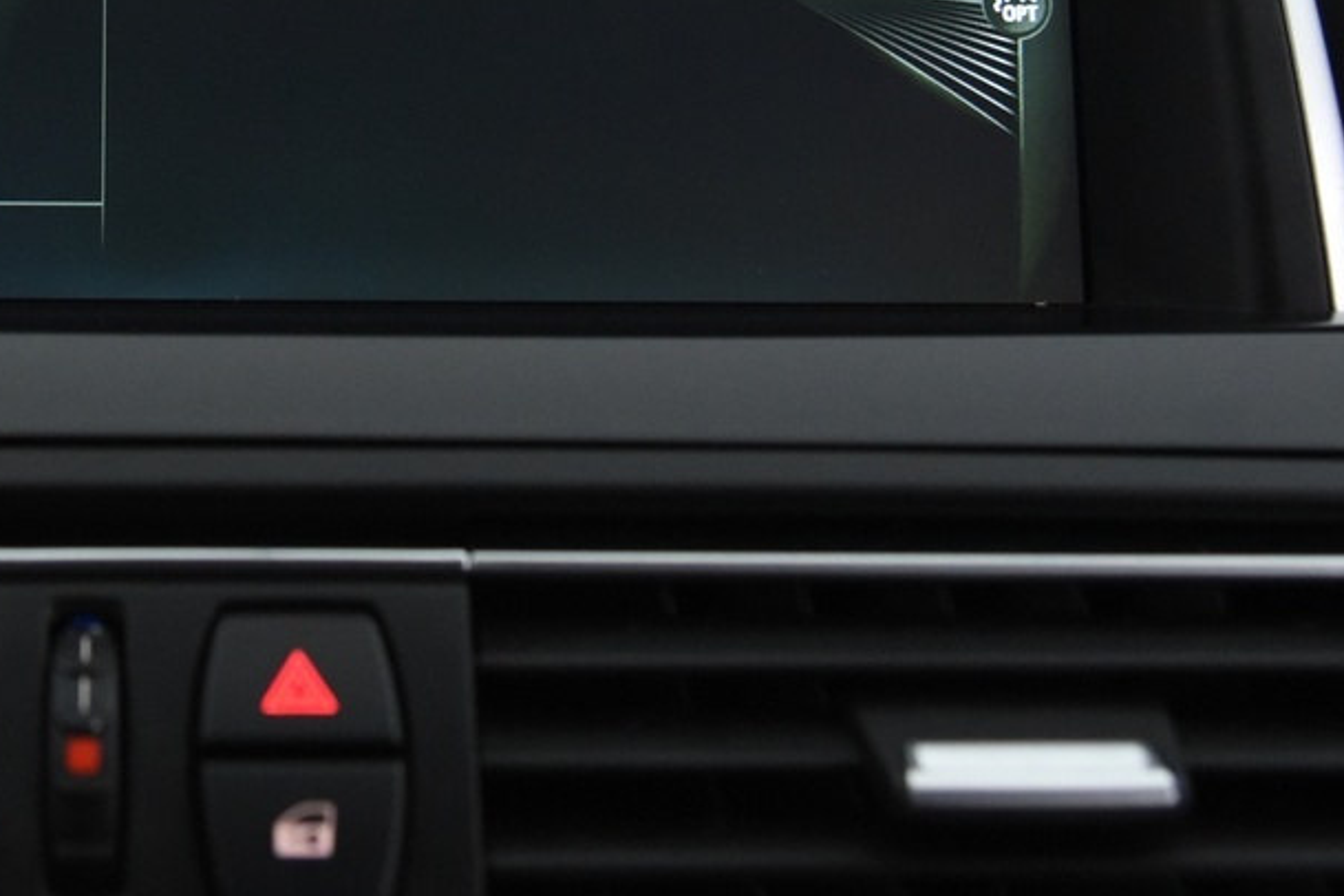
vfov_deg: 14.4
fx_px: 3472
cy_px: -31
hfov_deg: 21.5
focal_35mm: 93
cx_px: 163
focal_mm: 35
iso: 4000
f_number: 4
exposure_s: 1/50
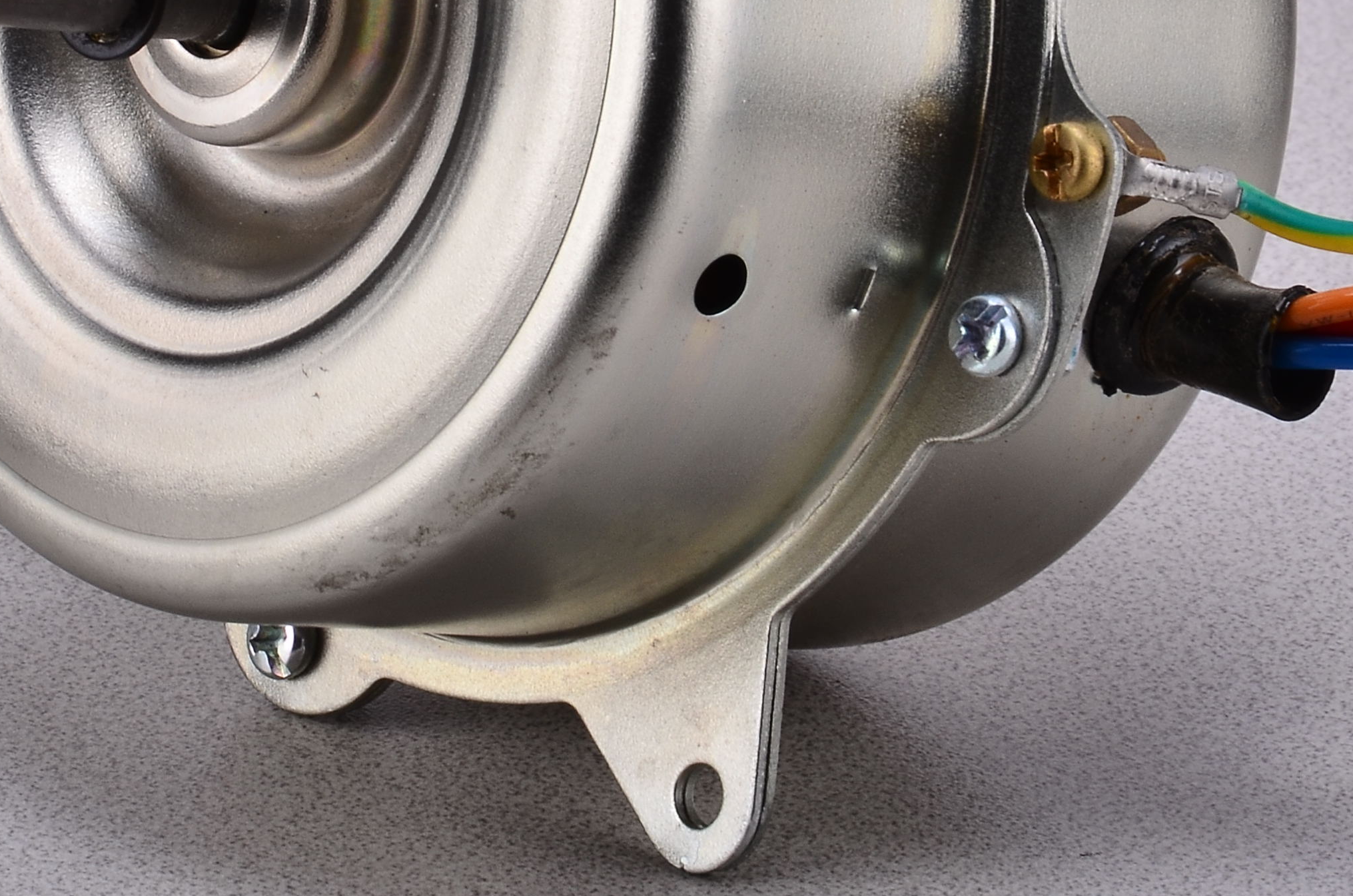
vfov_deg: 1.9
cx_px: 430
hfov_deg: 2.8
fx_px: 27303
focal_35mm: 728
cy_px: 222
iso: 100
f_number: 25
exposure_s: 1/250
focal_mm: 200
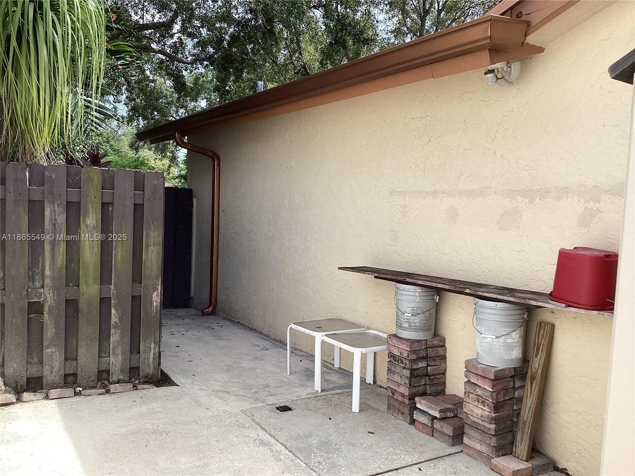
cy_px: 238
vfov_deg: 45.4
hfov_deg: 58.4
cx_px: 318
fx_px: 569
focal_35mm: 31
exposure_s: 1/375
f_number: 2.4
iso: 25
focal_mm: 3.3
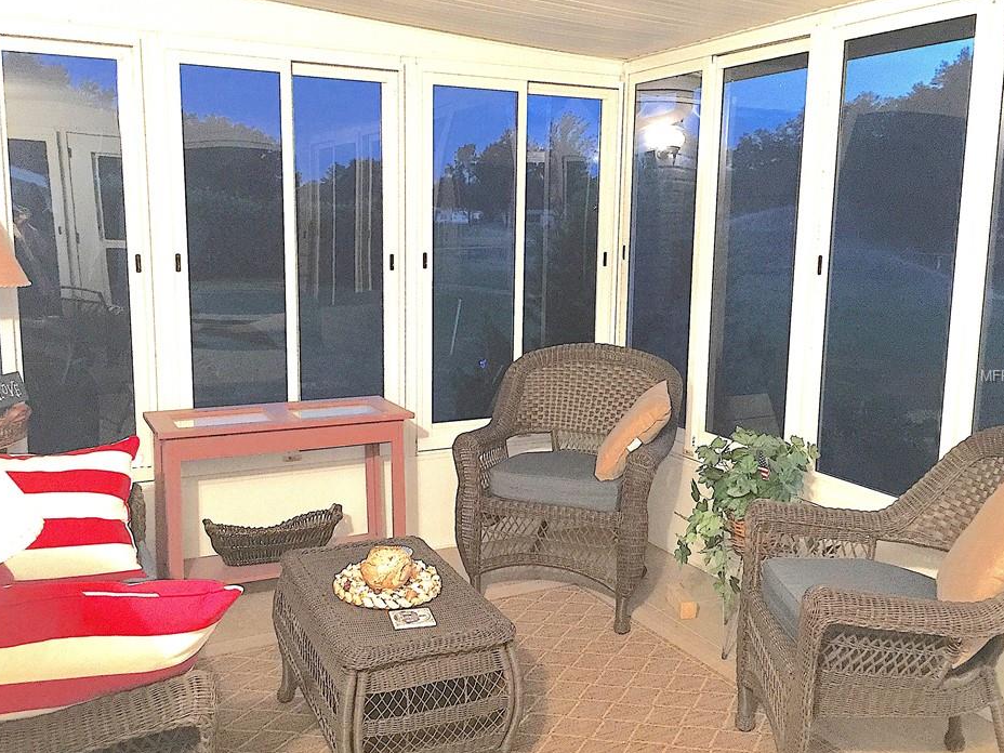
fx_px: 928
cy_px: 376
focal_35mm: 32
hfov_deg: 56.8
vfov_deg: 44.2
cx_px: 492
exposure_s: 1/4
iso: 125
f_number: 2.2
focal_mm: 4.15
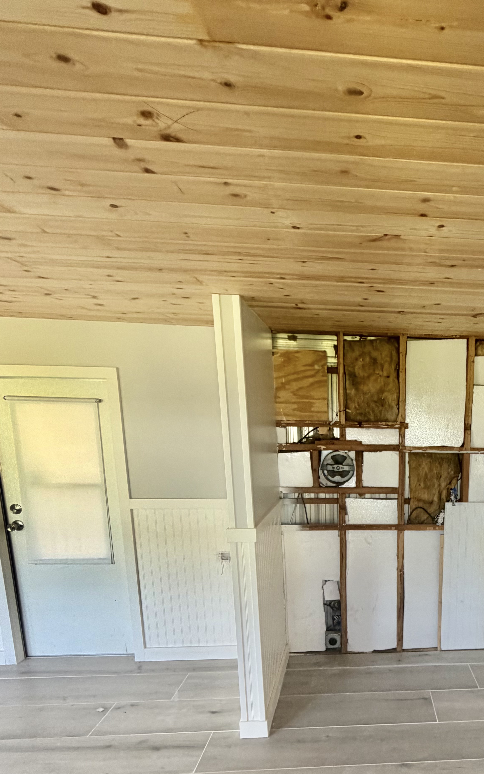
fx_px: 485
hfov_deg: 49.1
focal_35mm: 23
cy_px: 520
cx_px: 405
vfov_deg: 74.6
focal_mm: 2.22
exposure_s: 1/121
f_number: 2.2
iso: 250
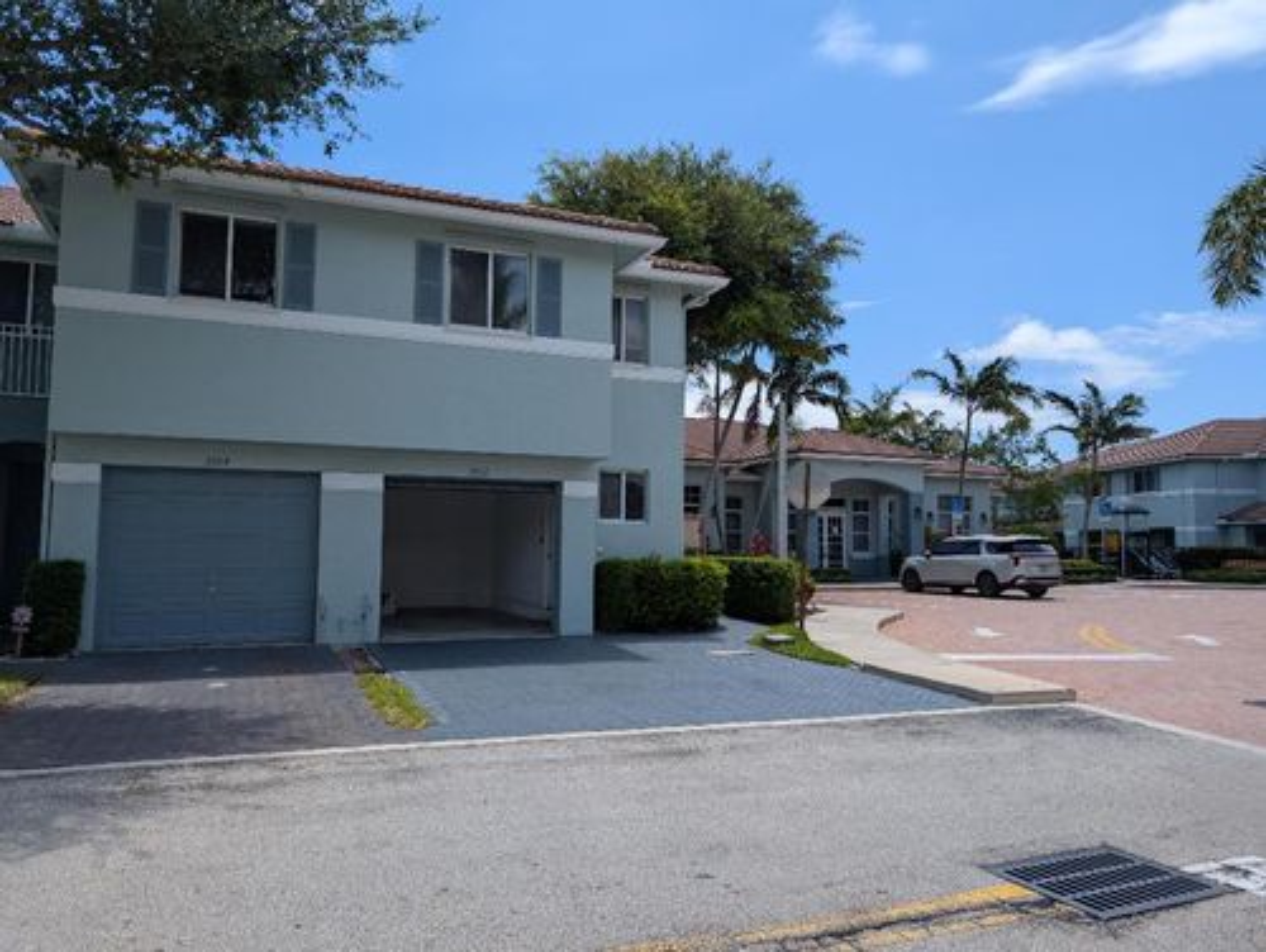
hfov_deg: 71.5
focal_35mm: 24
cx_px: 633
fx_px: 879
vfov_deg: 56.9
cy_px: 476
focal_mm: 6.9
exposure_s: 1/1125
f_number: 1.68
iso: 21
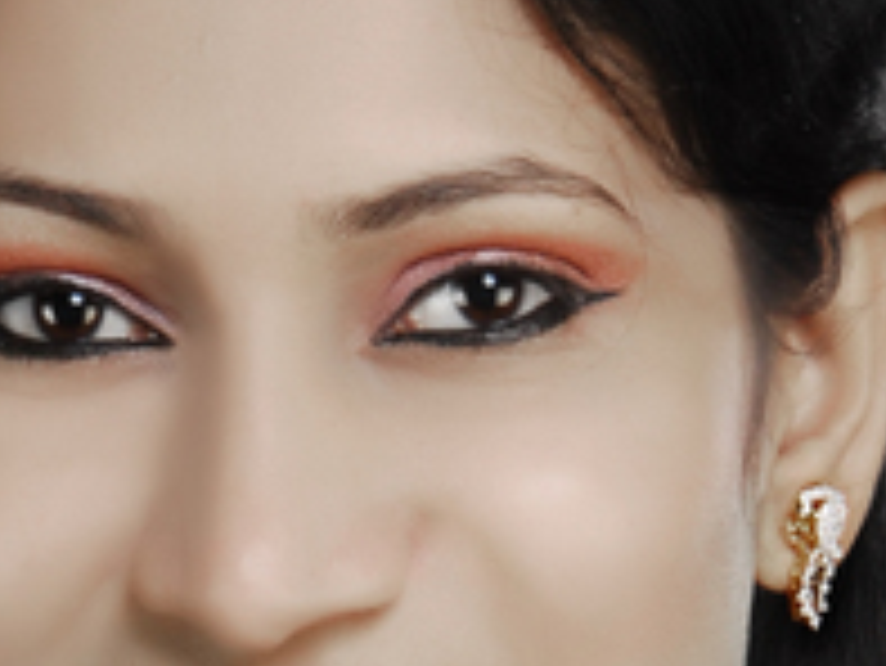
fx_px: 11217
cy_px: 1055
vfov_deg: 3.4
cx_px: 333
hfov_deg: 4.5
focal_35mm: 438
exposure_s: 1/100
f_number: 13
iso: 200
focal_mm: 80
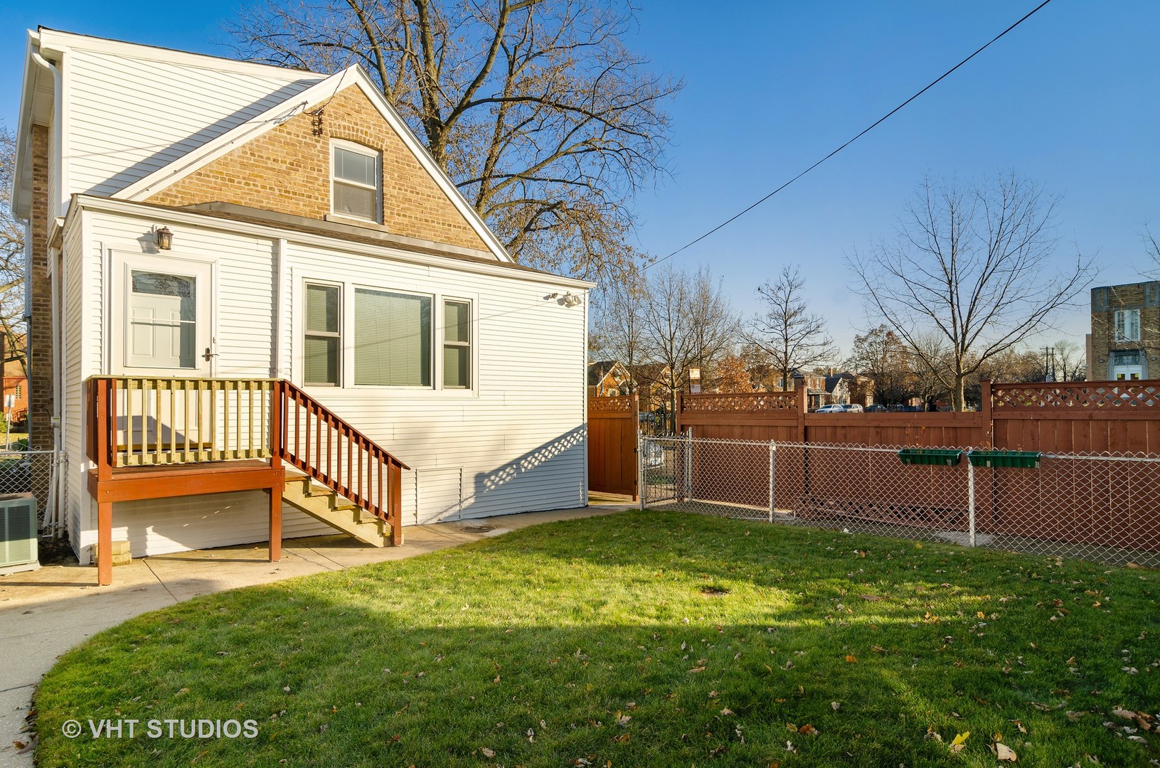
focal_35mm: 20
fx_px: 627
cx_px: 580
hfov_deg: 85.5
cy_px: 384
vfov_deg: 63.0
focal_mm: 13
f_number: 8
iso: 100
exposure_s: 1/200
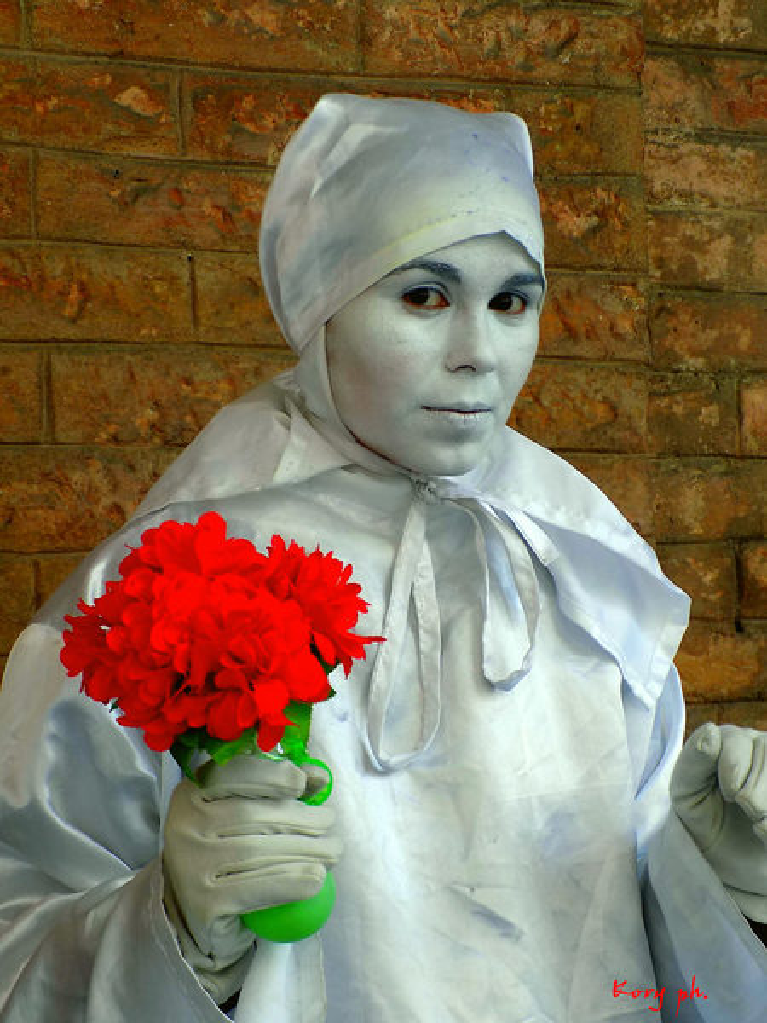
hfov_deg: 17.2
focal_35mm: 86
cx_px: 384
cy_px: 512
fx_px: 2541
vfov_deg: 22.8
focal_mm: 15.3
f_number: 4.4
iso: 80
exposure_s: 1/30
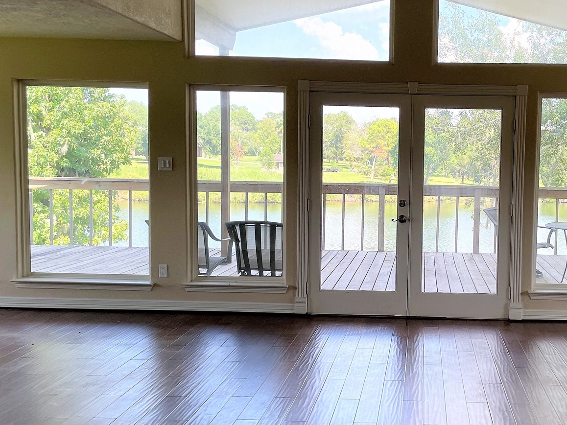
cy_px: 219
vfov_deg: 31.5
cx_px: 414
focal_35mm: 46
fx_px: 753
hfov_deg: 40.3
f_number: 1.6
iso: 32
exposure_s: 1/307
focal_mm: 4.2
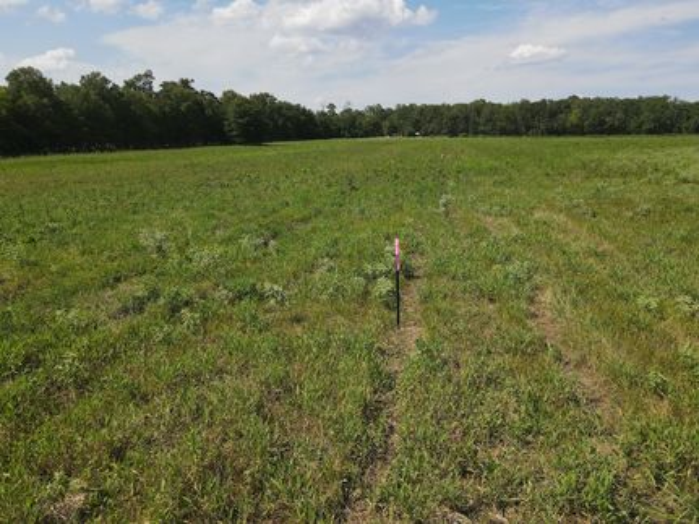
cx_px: 350
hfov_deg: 71.6
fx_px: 484
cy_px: 262
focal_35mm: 24
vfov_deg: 56.8
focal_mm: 4.5
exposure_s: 1/800
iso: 100
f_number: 2.8
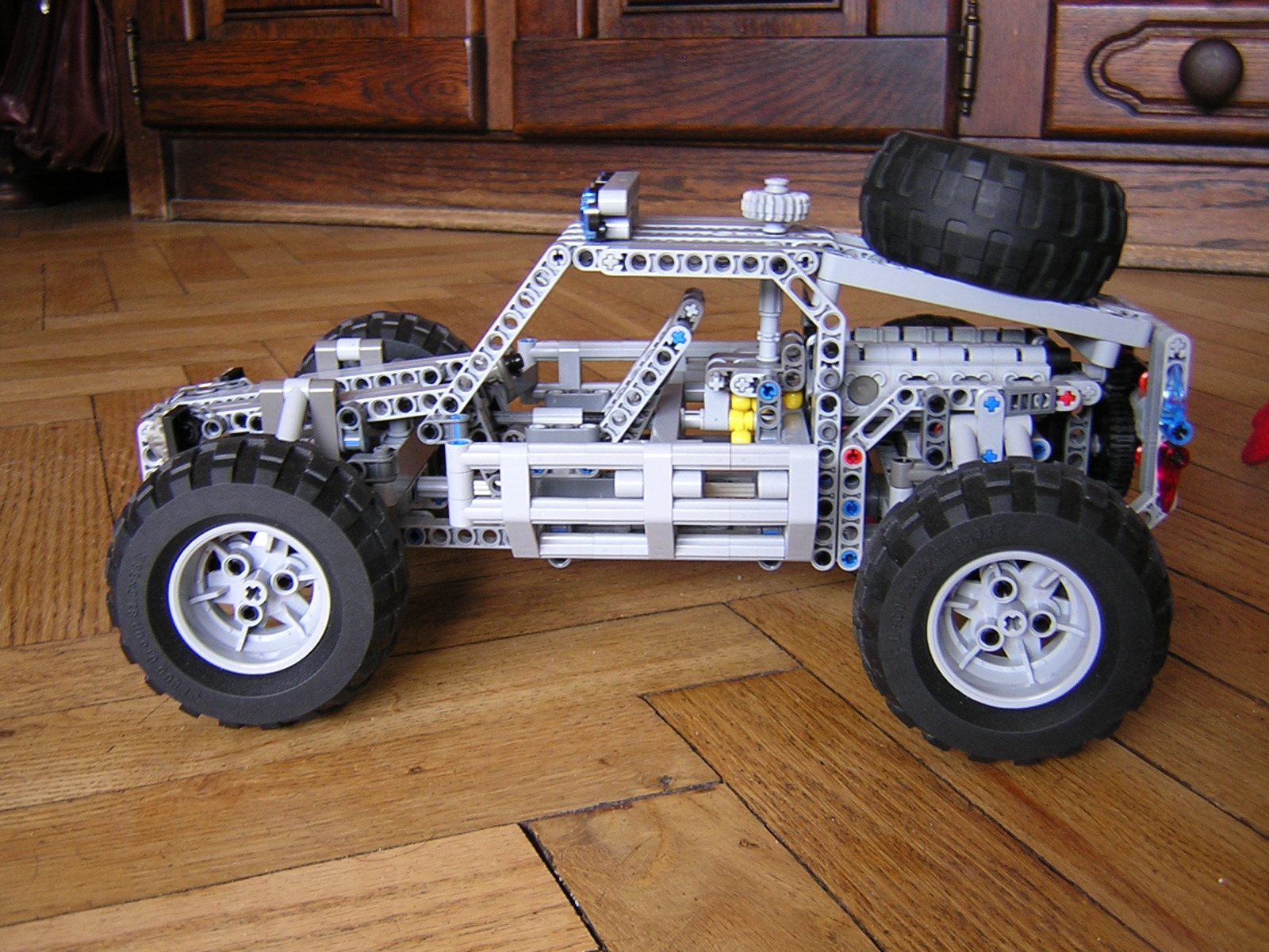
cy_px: 476
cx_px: 634
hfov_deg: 51.4
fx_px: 1320
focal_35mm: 36
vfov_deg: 39.7
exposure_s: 1/3.7
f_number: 2.6
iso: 107
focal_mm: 4.7
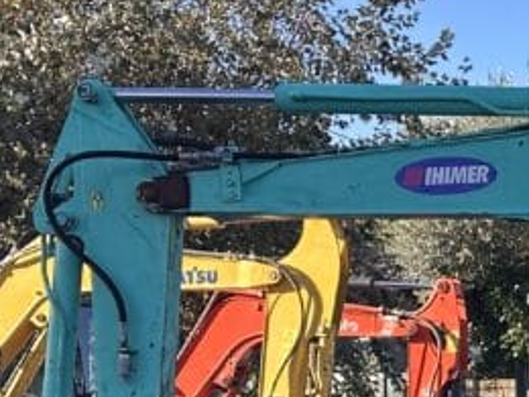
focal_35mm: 166
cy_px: 431
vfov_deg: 8.9
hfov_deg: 11.2
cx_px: 883
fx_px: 2537
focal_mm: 6.86
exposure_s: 1/919
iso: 64
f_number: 1.78
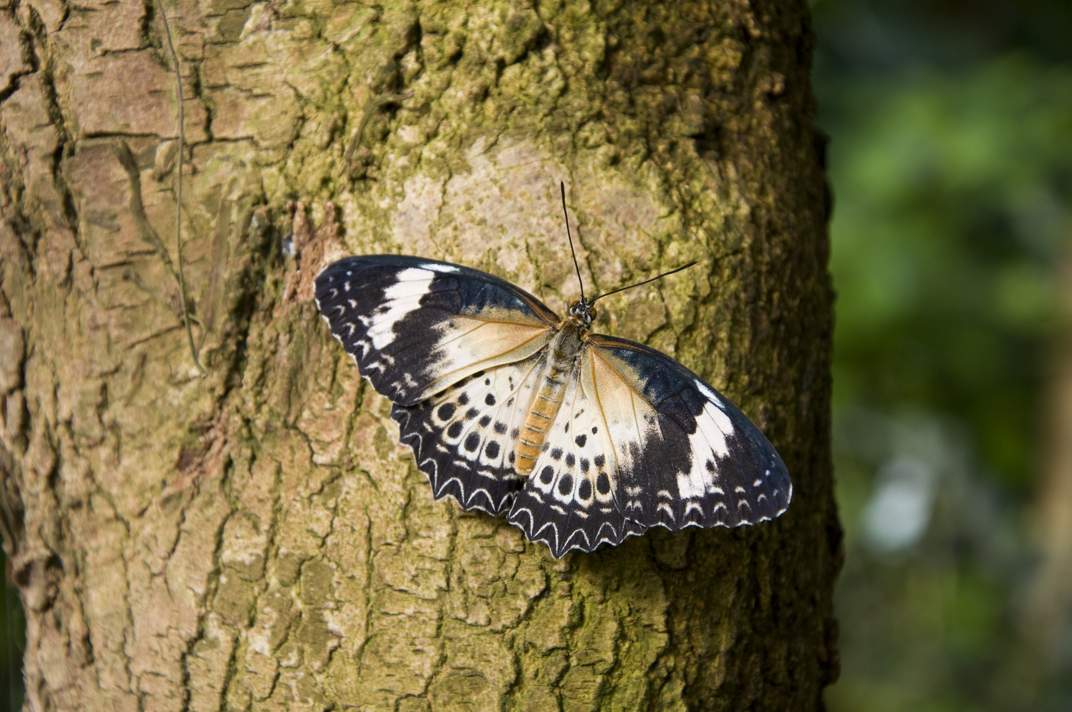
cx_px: 536
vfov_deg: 13.0
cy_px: 356
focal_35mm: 105
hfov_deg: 19.5
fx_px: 3123
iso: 200
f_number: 8
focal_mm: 70
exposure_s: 1/125
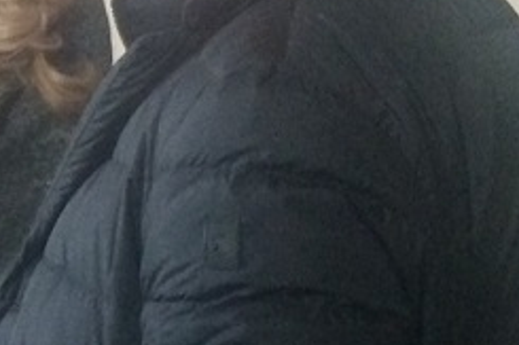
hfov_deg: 12.6
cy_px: 142
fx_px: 2132
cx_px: -424
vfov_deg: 9.3
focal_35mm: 148
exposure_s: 1/33
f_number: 2.2
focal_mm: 4.15
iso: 250
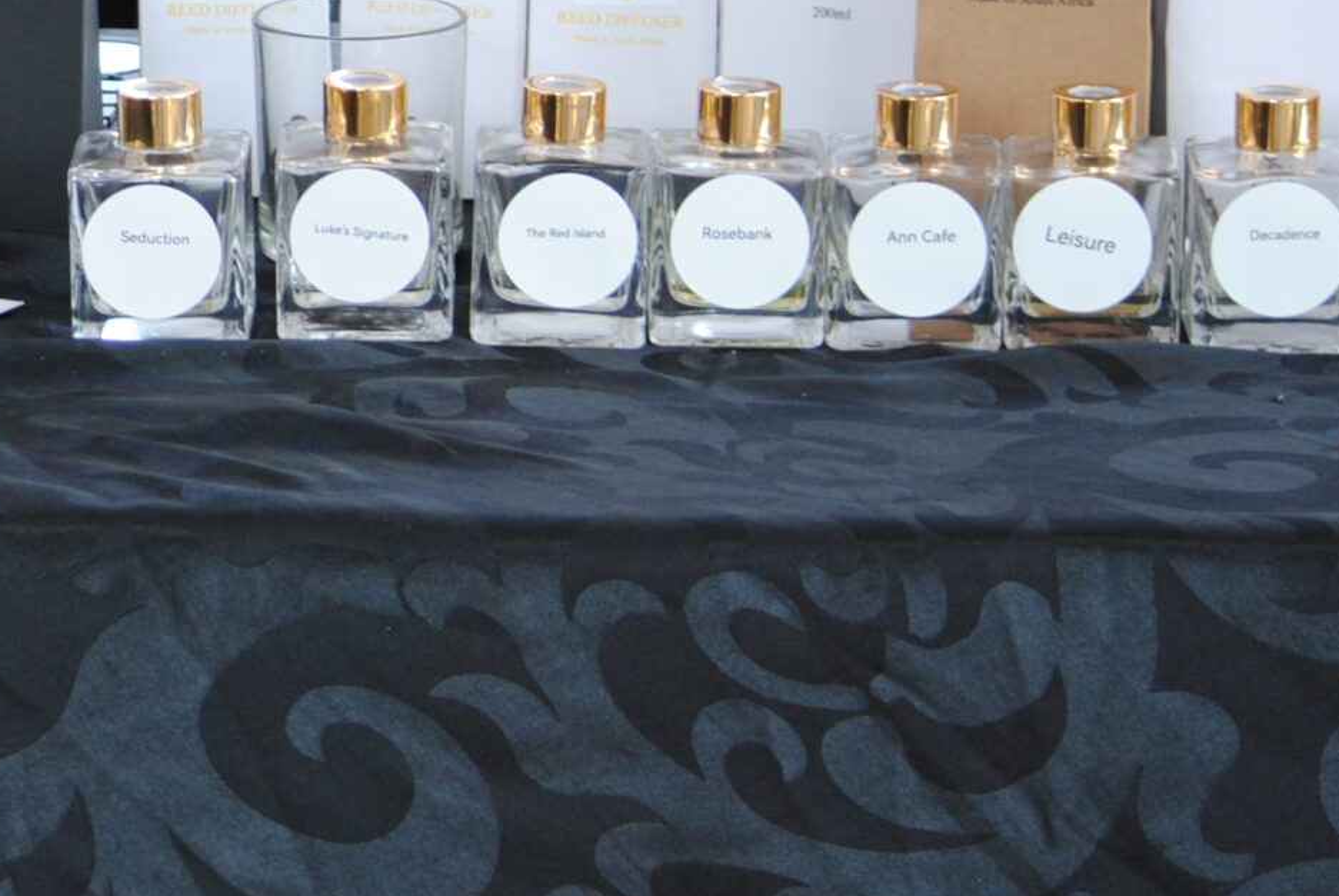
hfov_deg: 9.0
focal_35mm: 225
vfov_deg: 6.1
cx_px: -114
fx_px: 8391
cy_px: 77
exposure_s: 1/60
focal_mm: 55
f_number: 4.5
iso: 200
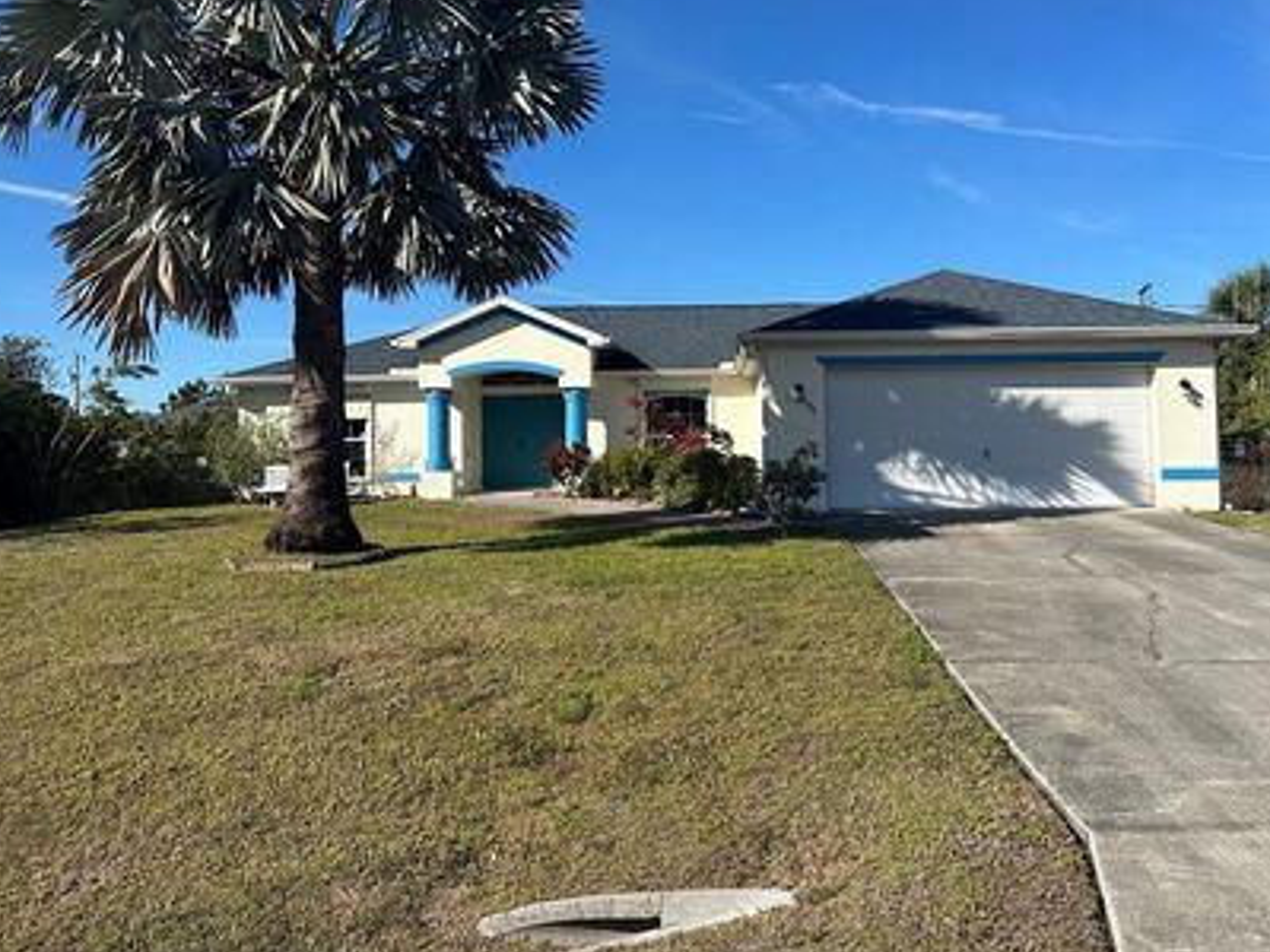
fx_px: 1101
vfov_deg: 46.6
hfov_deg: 59.6
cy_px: 392
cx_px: 743
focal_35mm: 30
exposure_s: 1/4762
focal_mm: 6.86
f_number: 1.78
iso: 80
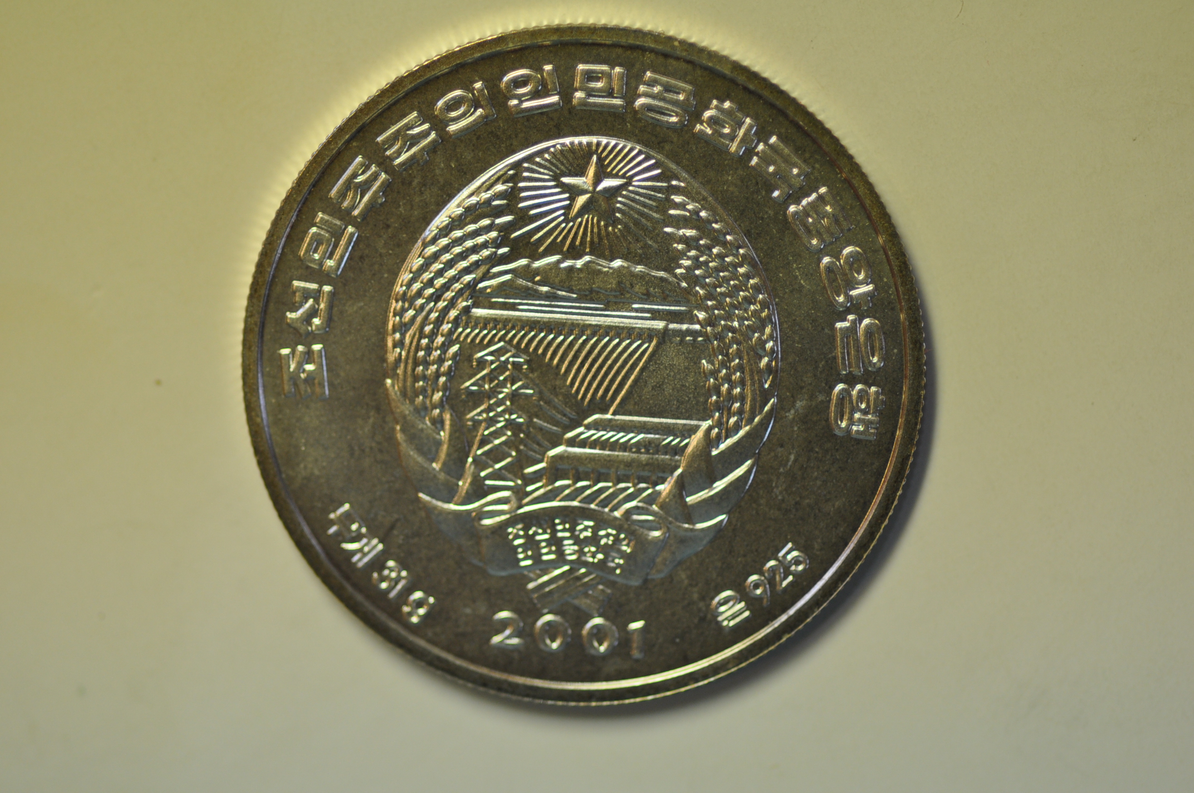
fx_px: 2981
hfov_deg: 22.6
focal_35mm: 90
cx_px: 597
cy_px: 396
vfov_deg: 15.2
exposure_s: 1/250
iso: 400
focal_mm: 60
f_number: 4
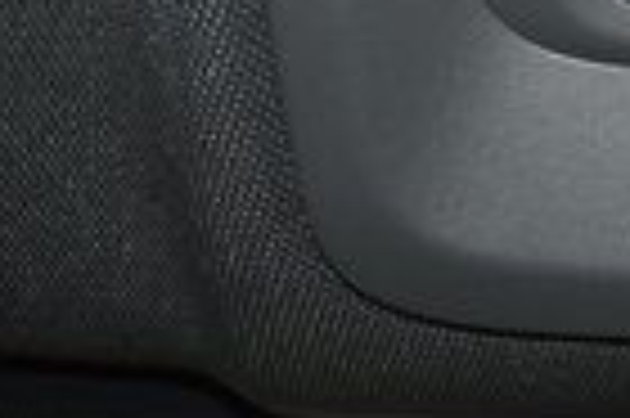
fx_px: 2884
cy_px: -222
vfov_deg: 8.1
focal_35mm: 165
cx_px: 1260
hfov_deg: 11.3
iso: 450
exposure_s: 1/60
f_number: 3.8
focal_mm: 24
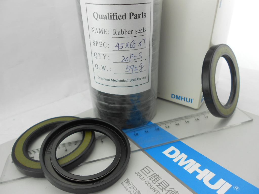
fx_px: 195
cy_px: 97
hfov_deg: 67.3
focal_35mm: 26
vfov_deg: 53.1
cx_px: 130
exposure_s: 1/125
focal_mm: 4.6
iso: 80
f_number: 3.2
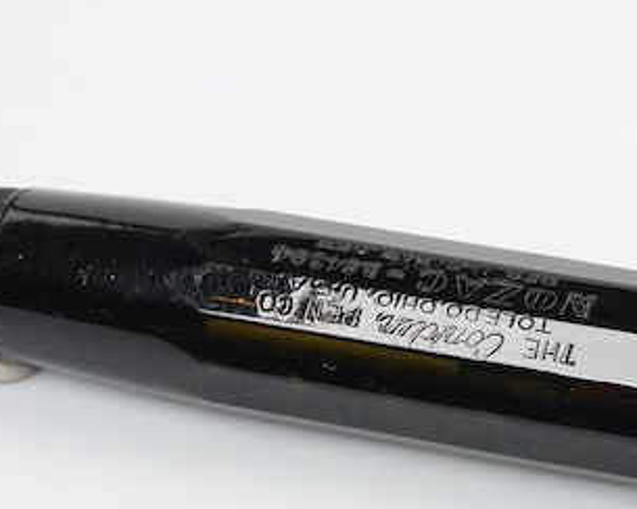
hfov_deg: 11.9
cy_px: 357
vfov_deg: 9.9
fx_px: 2941
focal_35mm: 156
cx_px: 910
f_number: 22
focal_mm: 30
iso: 640
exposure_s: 1/100
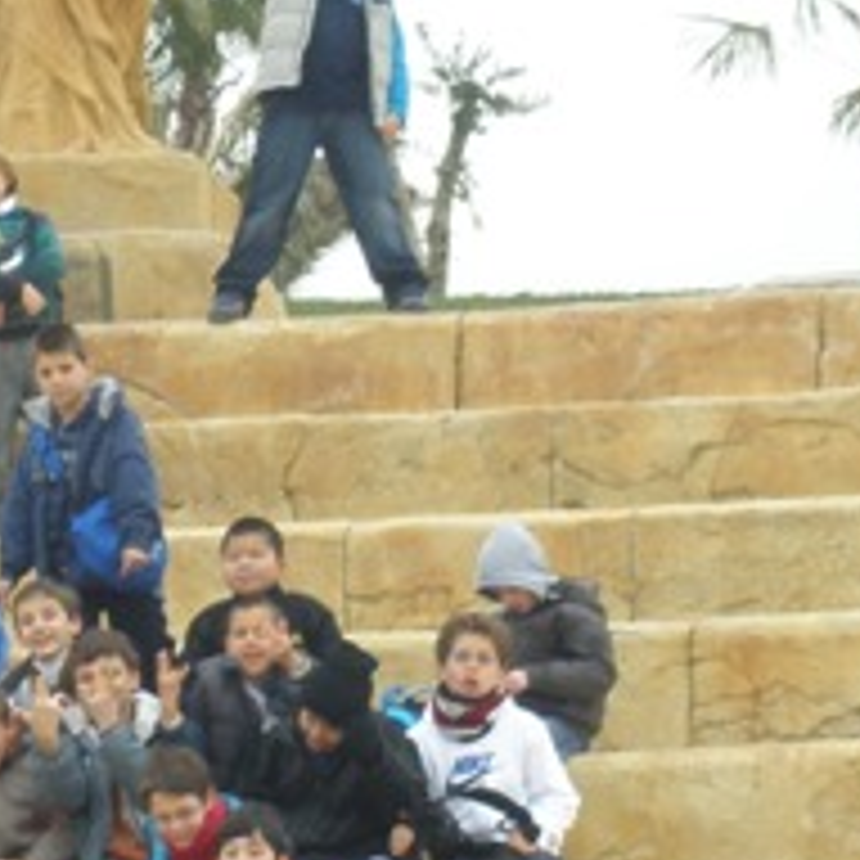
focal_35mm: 300
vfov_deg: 5.8
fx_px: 8432
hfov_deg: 5.8
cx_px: -9
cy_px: 621
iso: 64
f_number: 4.8
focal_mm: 14.1
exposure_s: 1/100
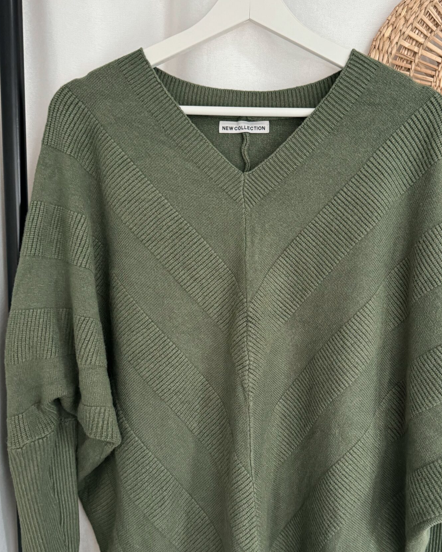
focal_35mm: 36
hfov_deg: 40.9
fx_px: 589
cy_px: 312
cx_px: 271
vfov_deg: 50.1
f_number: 1.78
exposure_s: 1/60
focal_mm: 6.76
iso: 400
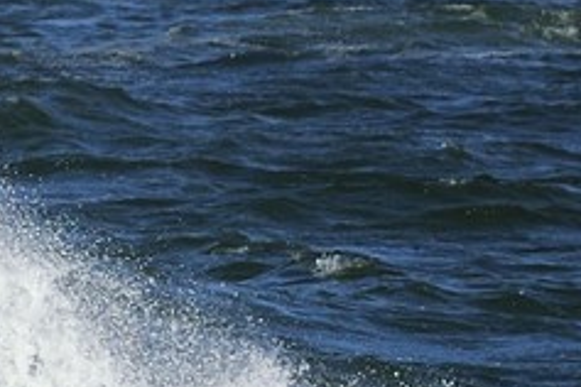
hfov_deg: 2.3
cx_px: -1204
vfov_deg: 1.6
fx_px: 14153
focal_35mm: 877
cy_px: -426
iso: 200
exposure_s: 1/800
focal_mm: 130
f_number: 8
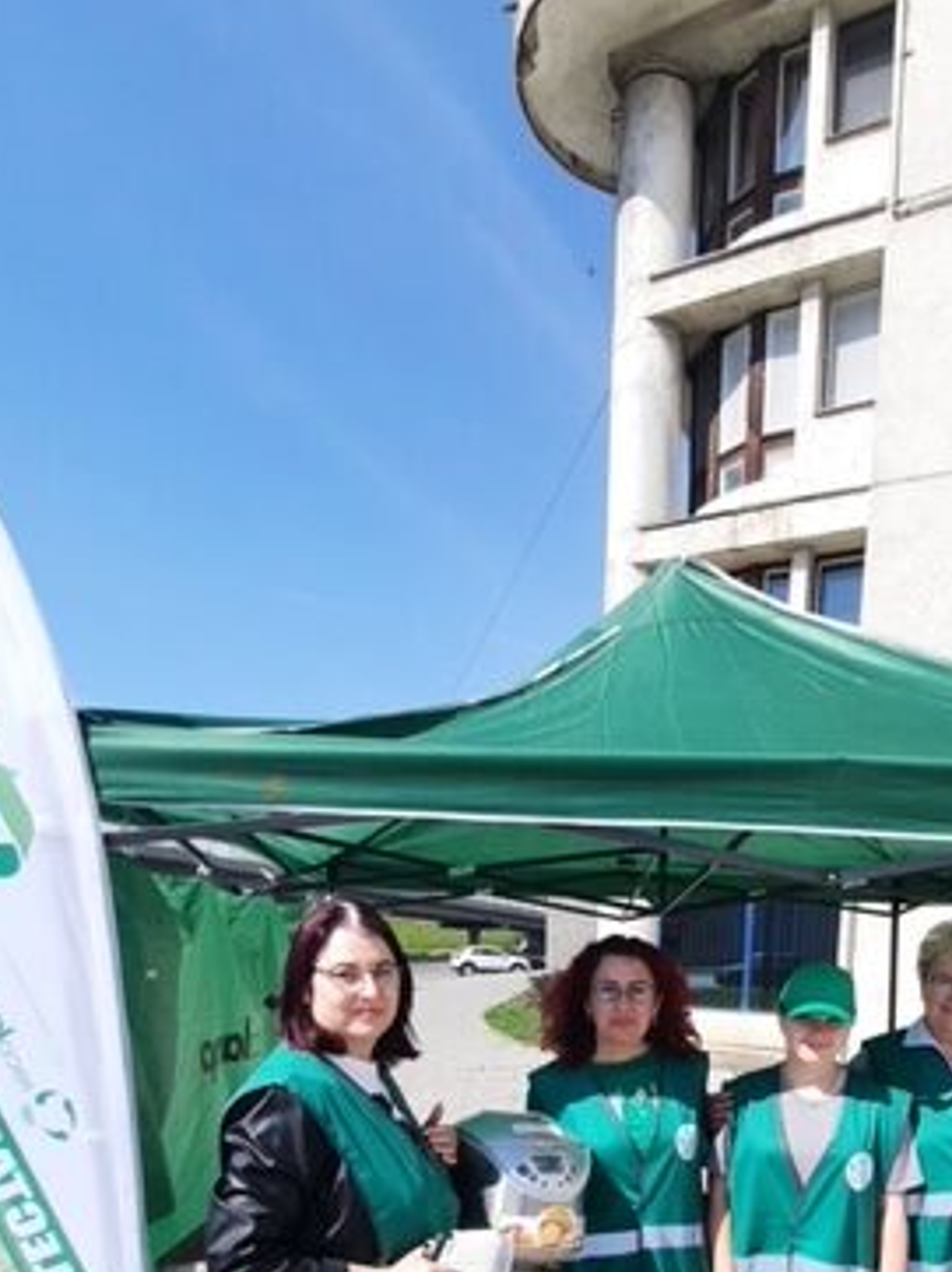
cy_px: 1093
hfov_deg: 57.2
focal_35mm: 23
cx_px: 653
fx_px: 844
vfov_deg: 64.3
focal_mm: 1.74
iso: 40
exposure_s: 1/1035
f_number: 2.2
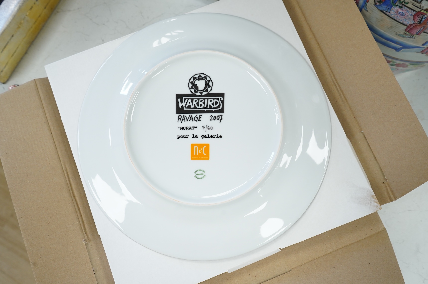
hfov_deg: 65.5
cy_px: 142
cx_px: 214
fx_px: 333
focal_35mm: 28
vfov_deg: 46.3
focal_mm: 28
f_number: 7.1
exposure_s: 1/125
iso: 2500
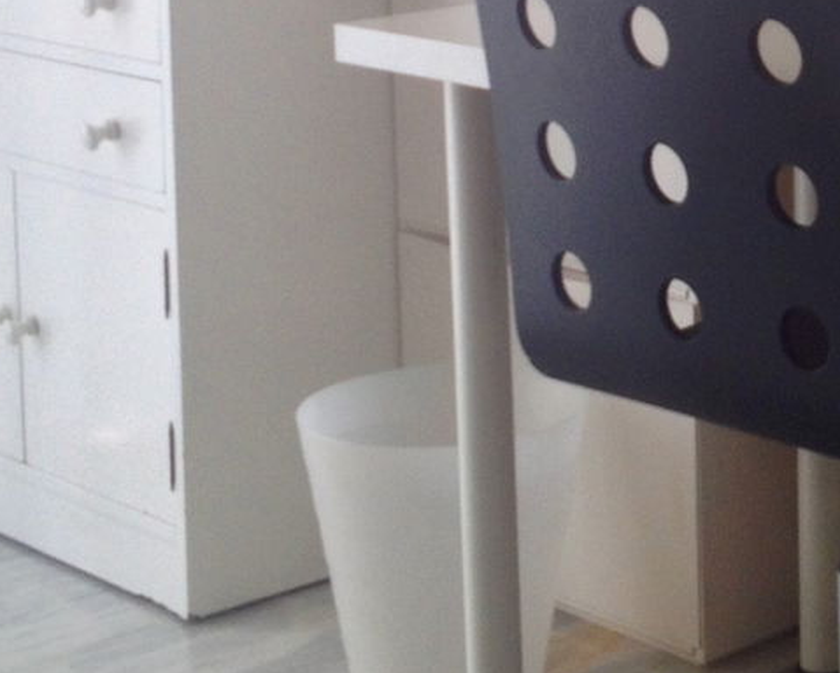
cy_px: -35
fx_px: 2836
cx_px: 954
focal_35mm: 114
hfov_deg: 16.3
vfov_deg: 13.3
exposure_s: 1/30
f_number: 2.4
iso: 50
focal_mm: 4.28
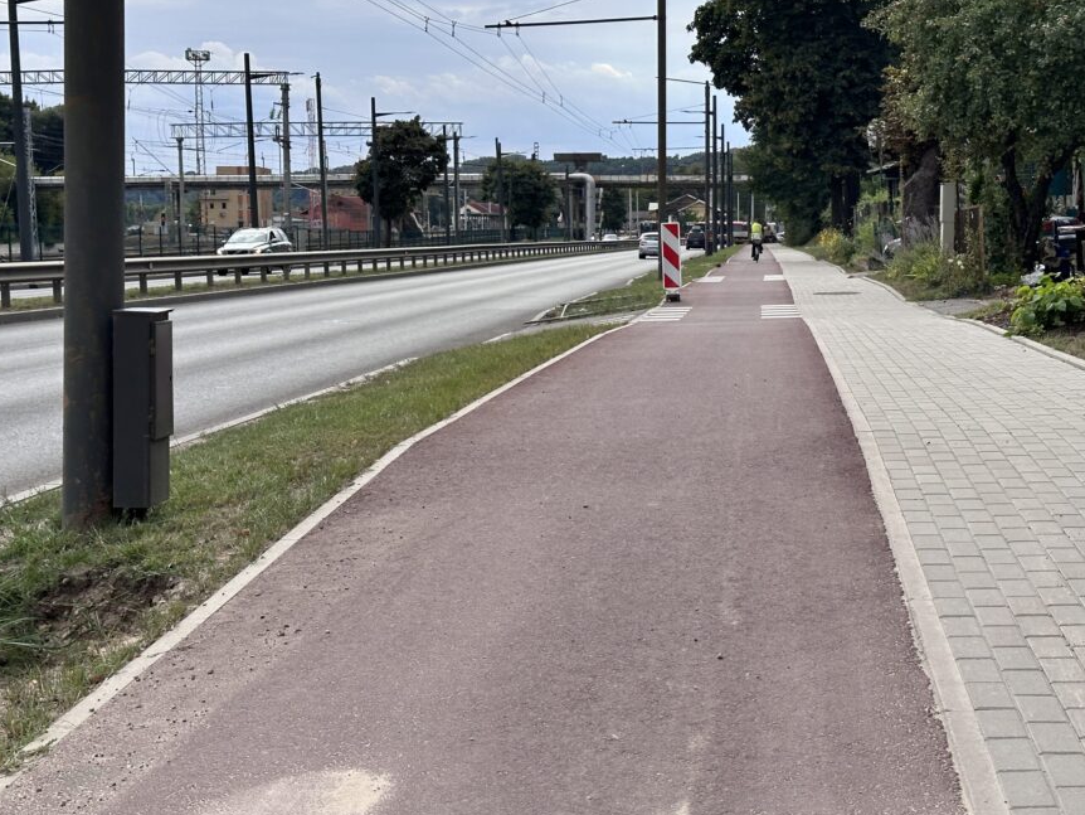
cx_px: 632
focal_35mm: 57
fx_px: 1787
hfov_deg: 33.7
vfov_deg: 25.6
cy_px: 338
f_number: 1.78
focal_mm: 6.86
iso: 64
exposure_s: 1/3731
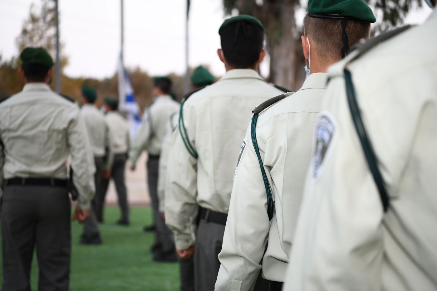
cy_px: 146
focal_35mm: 70
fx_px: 850
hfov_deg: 28.8
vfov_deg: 19.5
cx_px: 218
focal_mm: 70
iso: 1000
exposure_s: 1/200
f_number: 2.8
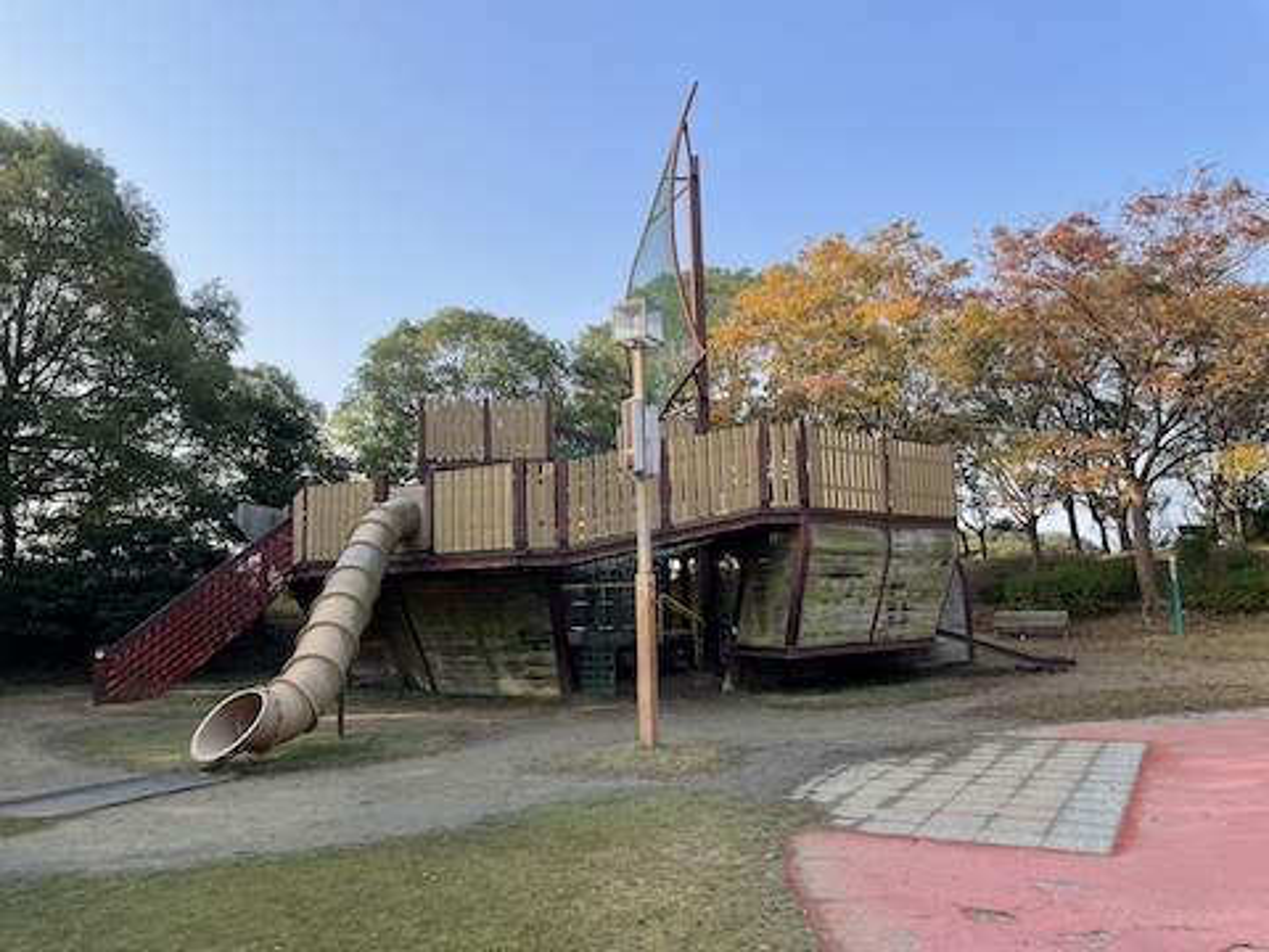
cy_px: 476
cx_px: 634
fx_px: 953
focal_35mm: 26
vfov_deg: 53.1
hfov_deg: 67.3
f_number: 1.6
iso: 32
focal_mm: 4.2
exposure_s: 1/1319
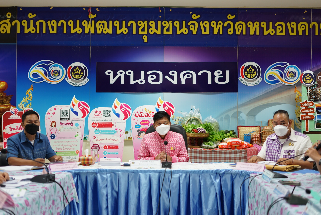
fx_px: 446
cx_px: 160
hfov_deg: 39.6
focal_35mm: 50
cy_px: 108
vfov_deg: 27.0
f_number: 2.2
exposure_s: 1/100
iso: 400
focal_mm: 50
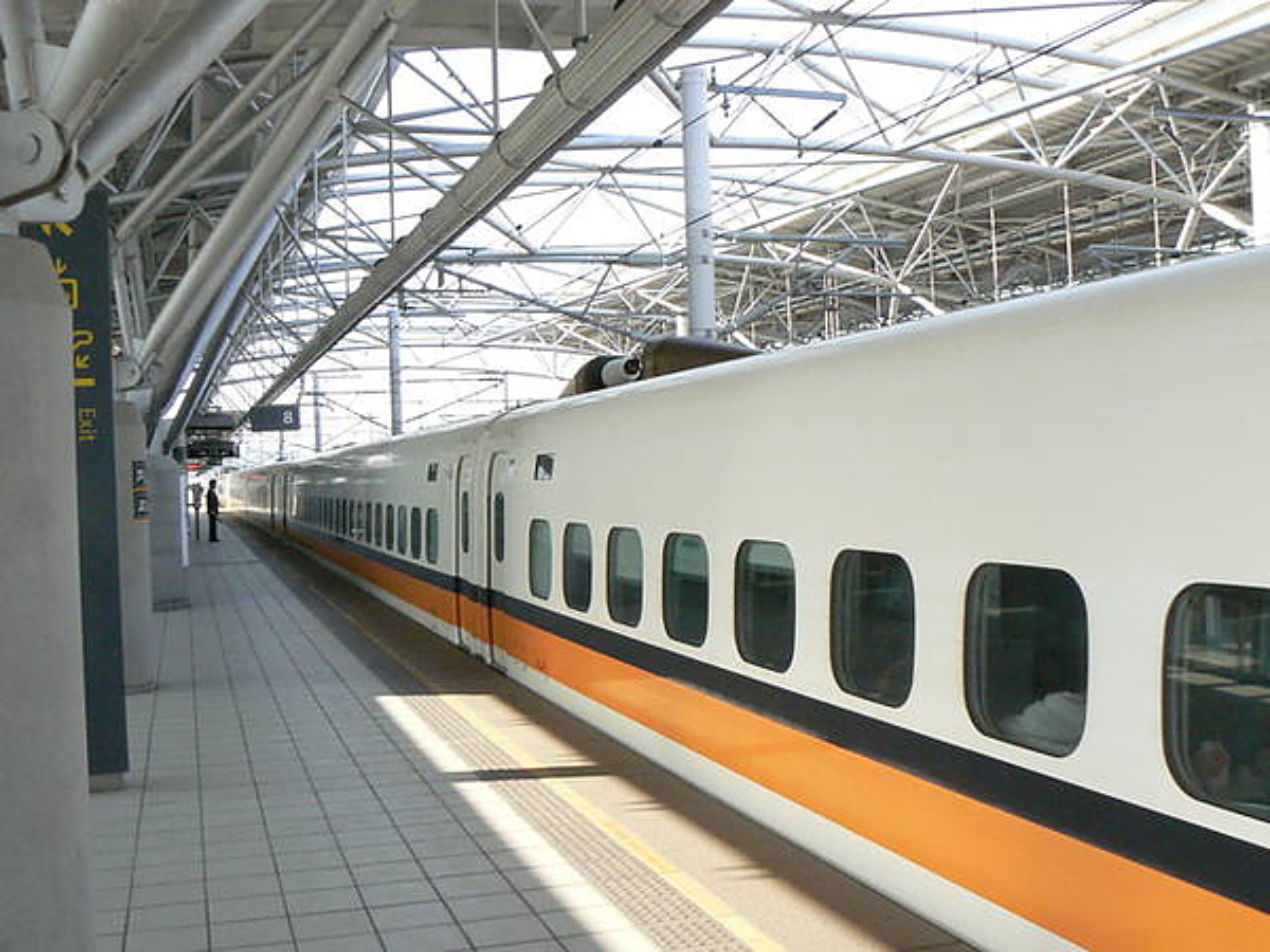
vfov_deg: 39.7
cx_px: 635
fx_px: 1321
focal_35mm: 36
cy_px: 476
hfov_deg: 51.4
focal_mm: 6
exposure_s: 1/320
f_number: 5.6
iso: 400
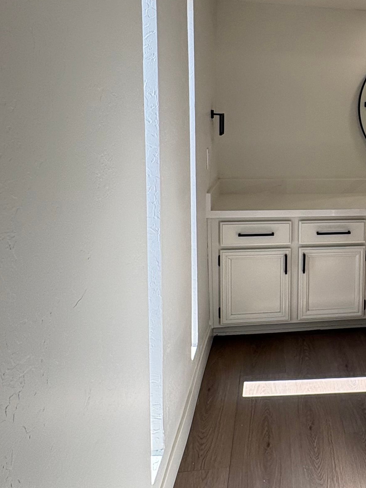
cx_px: 383
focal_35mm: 36
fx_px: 508
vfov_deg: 50.6
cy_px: 171
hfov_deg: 35.1
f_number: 2.2
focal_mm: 2.22
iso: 40
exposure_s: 1/234
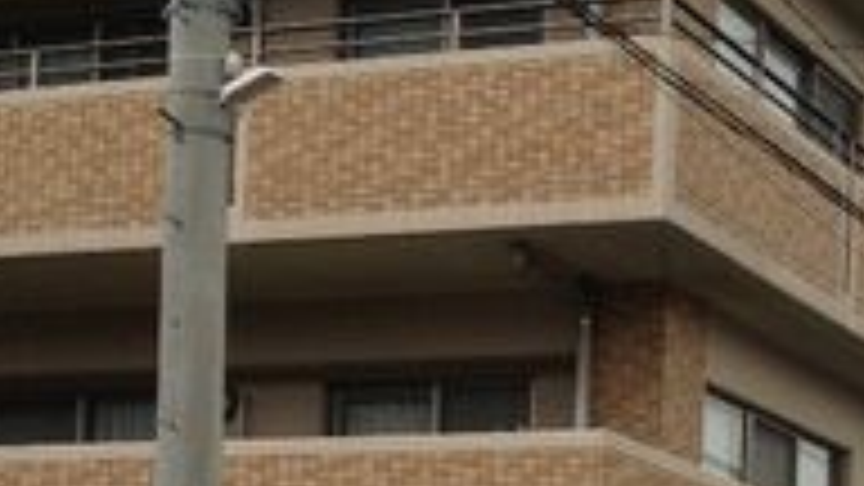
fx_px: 2726
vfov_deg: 9.6
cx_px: 958
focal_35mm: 119
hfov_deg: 17.4
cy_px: 909
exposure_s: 1/800
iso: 50
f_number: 2.4
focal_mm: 4.28
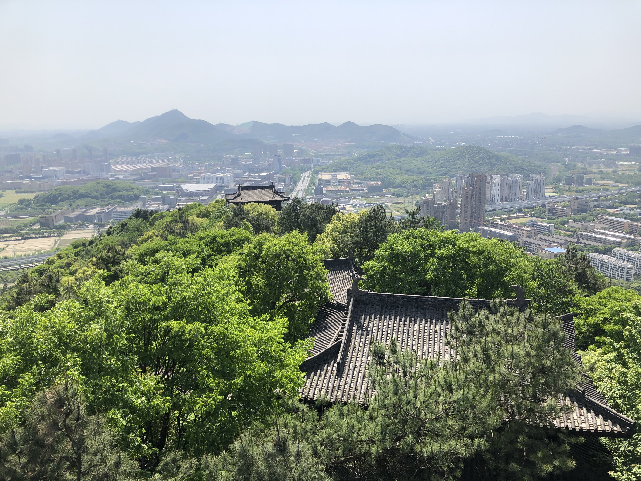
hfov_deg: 63.4
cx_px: 320
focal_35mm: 28
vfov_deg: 49.7
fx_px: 518
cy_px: 240
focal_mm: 3.99
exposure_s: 1/1919
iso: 20
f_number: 1.8
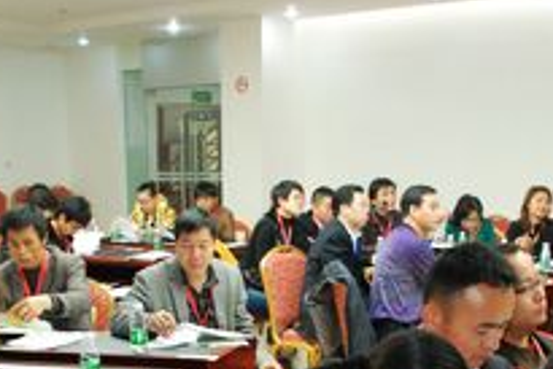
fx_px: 1015
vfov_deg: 19.9
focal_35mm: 66
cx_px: 264
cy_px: 387
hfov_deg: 30.5
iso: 1600
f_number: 5.6
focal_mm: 20
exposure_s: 1/60
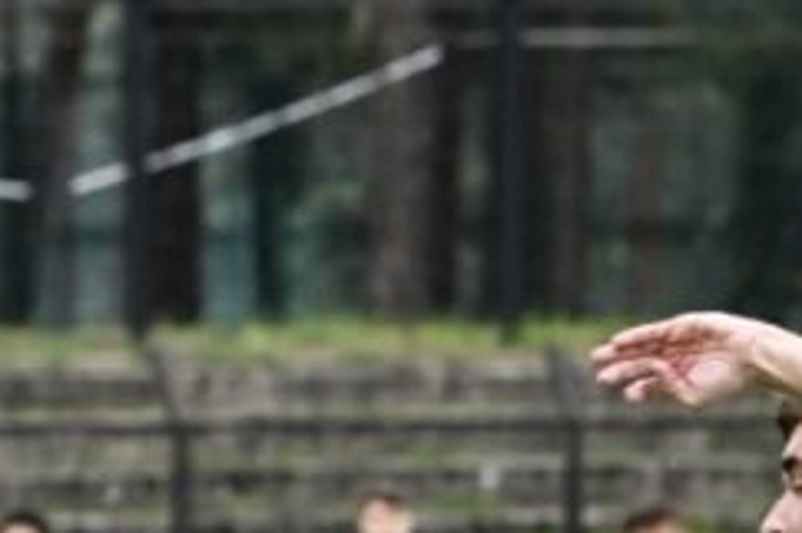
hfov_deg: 1.8
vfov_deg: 1.2
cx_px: -517
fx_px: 25401
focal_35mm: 1141
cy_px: 834
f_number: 9
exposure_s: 1/1600
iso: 2500
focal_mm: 270
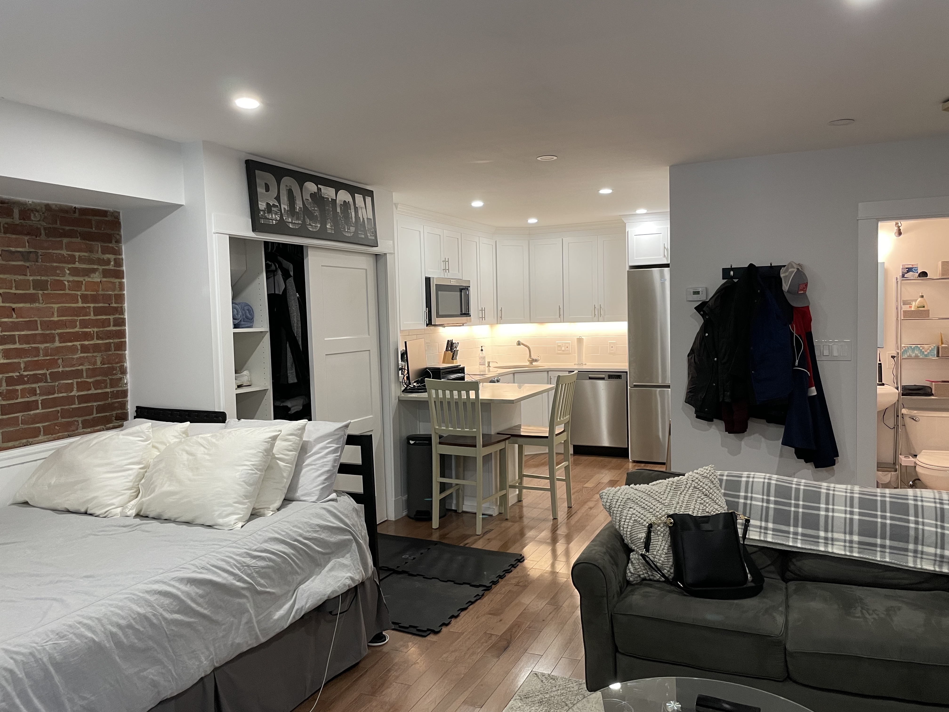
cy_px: 356
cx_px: 474
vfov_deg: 53.1
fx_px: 713
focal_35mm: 26
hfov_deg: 67.3
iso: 125
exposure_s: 1/60
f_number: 1.6
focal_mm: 4.2
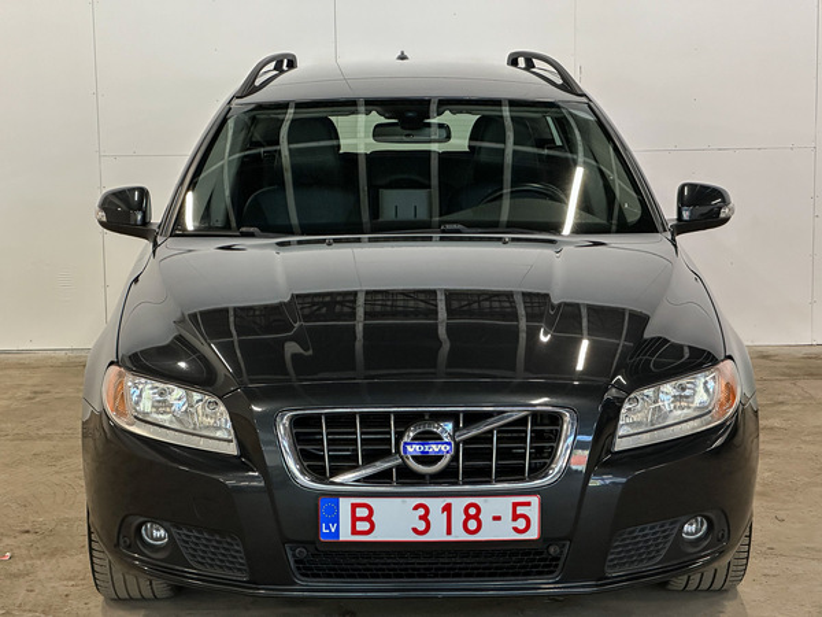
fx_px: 1828
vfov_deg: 19.1
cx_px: 411
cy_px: 308
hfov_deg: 25.3
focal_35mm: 77
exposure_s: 1/50
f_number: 2.8
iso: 125
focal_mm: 9
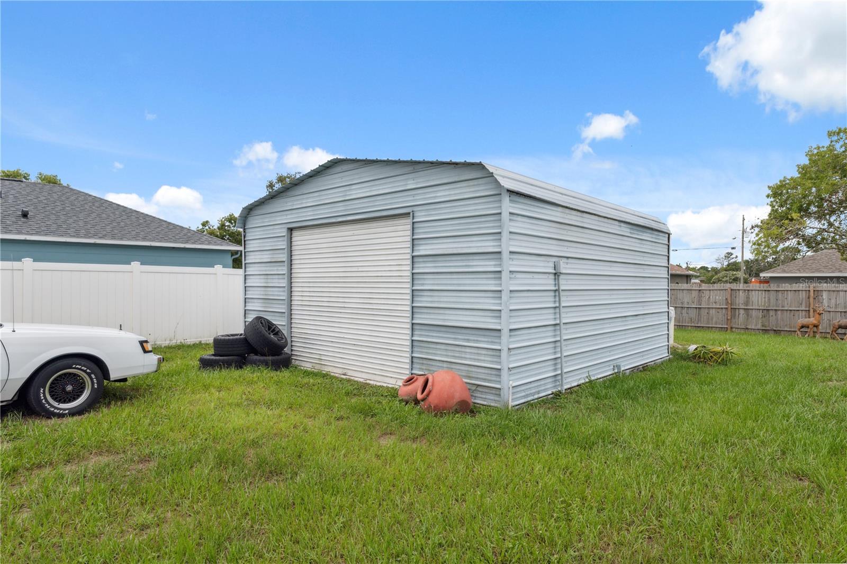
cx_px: 424
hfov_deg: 81.2
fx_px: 494
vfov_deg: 59.5
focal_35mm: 21
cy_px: 282
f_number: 8
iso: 1250
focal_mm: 21
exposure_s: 1/3200
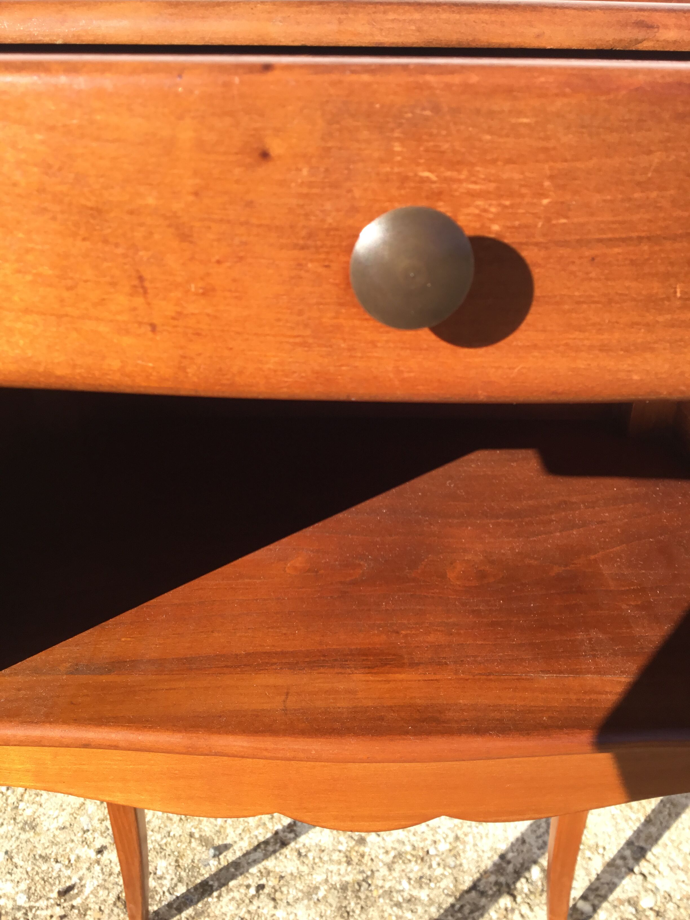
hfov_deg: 45.4
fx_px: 824
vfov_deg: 58.4
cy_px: 460
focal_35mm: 31
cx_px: 345
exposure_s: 1/450
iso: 25
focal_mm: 3.3
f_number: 2.4
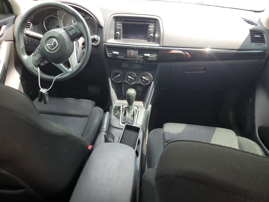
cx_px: 134
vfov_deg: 53.1
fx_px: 202
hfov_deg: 67.3
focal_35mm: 26
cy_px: 101
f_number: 1.5
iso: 50
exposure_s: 1/169
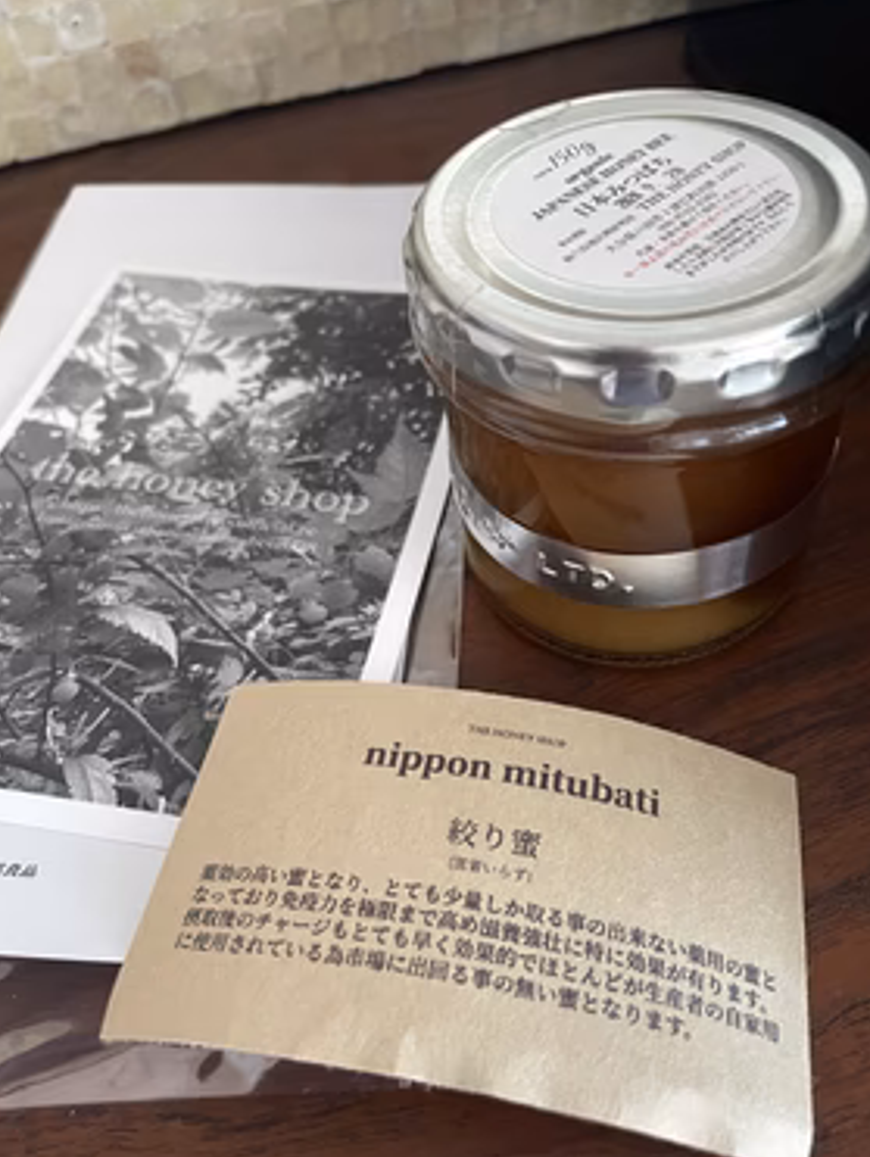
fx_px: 937
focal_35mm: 28
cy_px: 580
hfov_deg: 49.8
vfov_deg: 63.4
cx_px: 443
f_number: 1.6
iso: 800
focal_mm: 4.2
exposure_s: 1/25
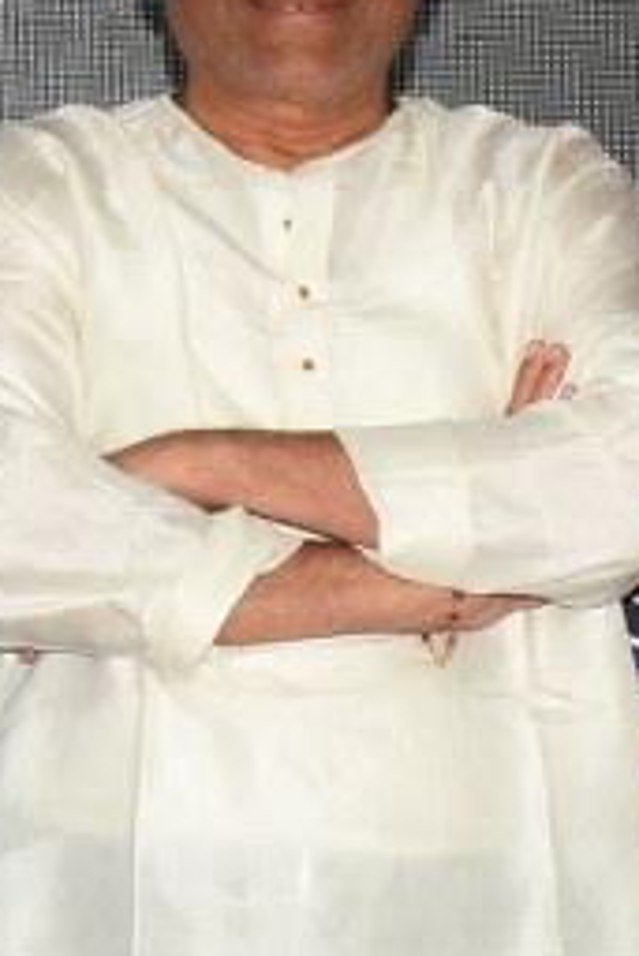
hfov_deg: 5.0
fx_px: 7311
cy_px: 870
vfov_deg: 7.5
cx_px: 392
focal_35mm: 275
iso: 1600
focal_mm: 44
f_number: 6.3
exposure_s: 1/125
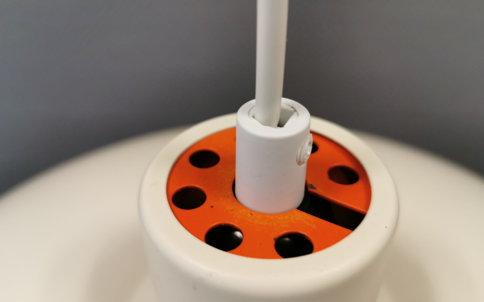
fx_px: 383
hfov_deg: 64.6
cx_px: 243
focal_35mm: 29
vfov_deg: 43.1
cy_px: 156
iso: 160
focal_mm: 5.56
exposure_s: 1/100
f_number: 1.6
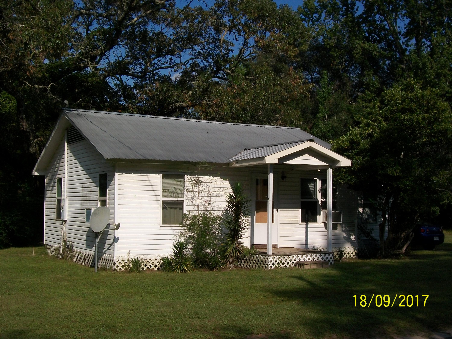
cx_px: 226
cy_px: 170
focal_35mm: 45
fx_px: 588
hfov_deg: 42.1
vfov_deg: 32.2
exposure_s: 1/800
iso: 80
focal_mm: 7.6
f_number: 5.4
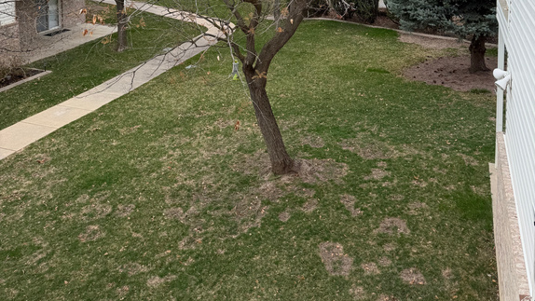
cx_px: 268
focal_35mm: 35
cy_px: -48
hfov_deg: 56.6
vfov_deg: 29.6
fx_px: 497
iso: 80
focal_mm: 6.76
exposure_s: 1/2370
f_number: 1.78
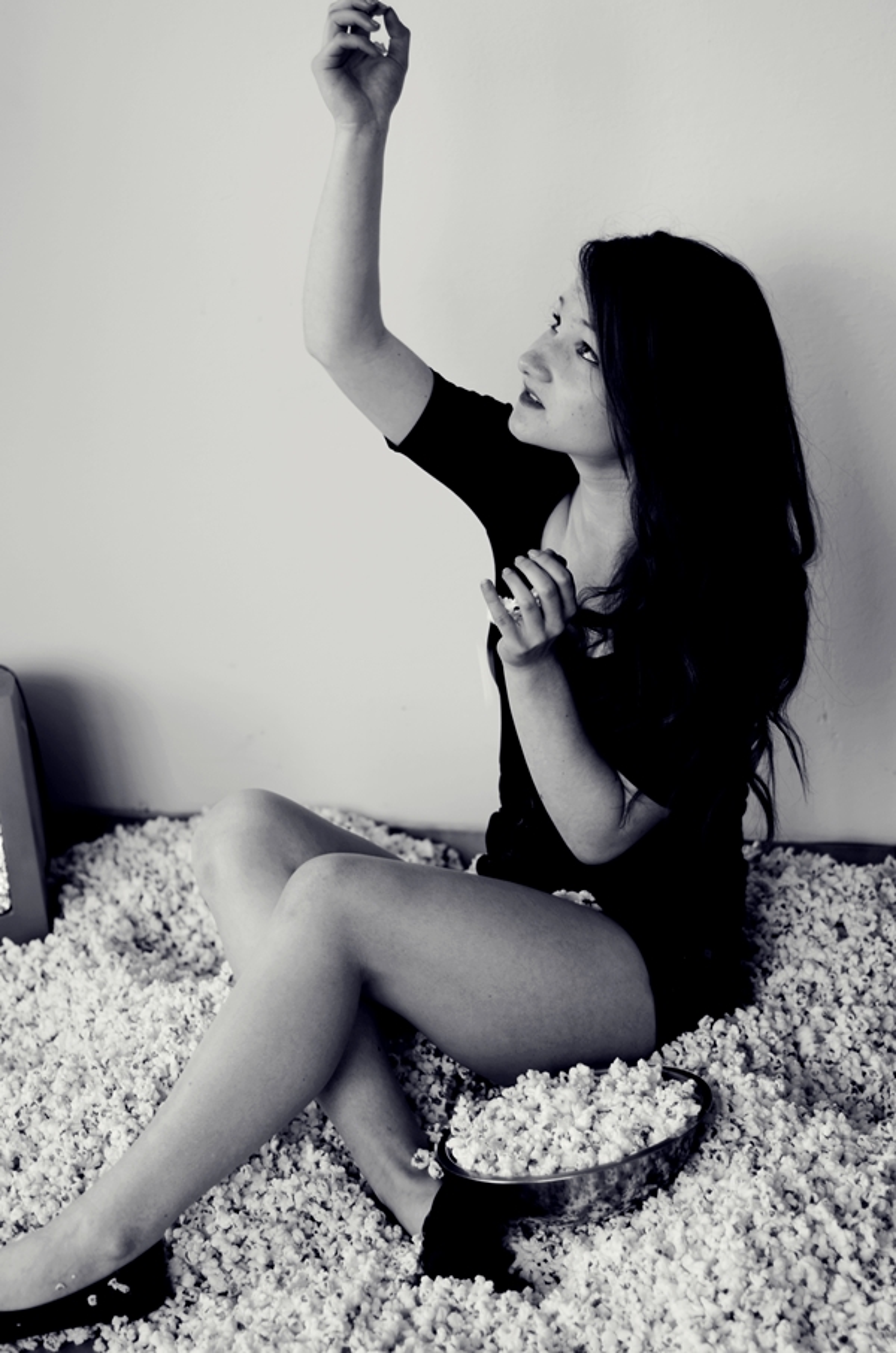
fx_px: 2813
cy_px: 676
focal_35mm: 75
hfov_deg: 18.1
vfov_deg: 27.0
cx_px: 448
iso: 100
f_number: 1.8
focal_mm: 50
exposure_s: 1/50
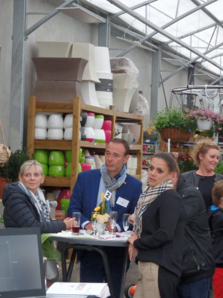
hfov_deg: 14.0
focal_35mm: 106
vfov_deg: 18.6
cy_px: 149
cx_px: 112
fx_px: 911
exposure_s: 1/40
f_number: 5
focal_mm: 19
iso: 1250
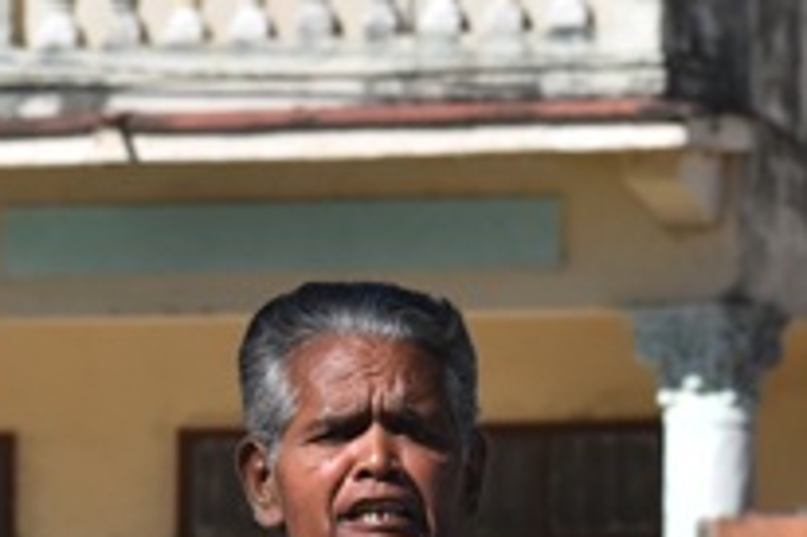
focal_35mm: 457
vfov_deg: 3.0
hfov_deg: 4.5
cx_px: 619
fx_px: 10236
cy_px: 690
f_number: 8
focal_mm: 90
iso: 200
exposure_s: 1/1000
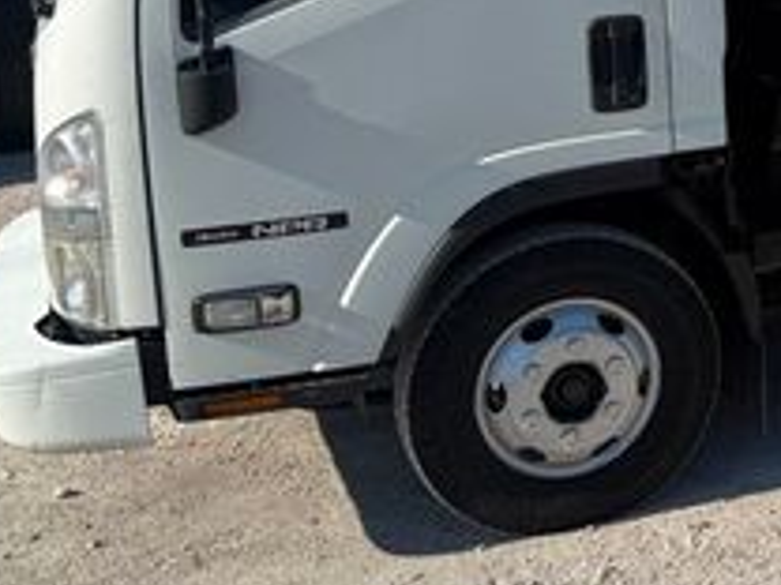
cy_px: -15
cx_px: 1085
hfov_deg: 22.7
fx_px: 1670
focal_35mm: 74
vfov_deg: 19.3
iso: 80
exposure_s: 1/5714
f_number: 1.78
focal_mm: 6.76
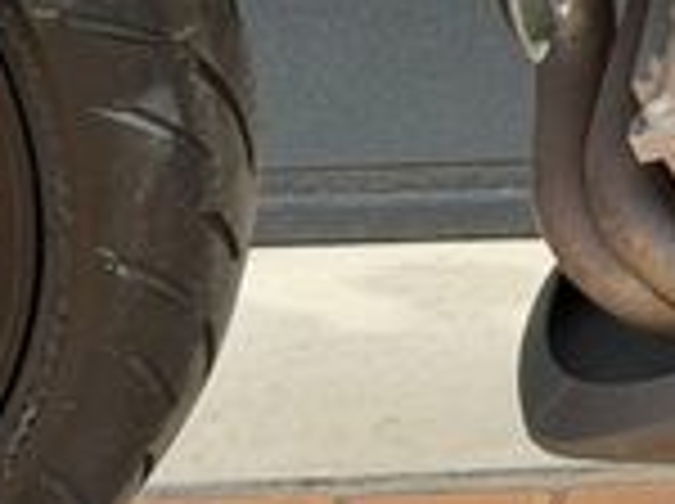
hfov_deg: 9.1
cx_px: 1372
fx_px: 3991
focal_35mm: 205
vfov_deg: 7.2
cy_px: -153
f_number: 1.78
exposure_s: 1/762
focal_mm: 6.76
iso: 80
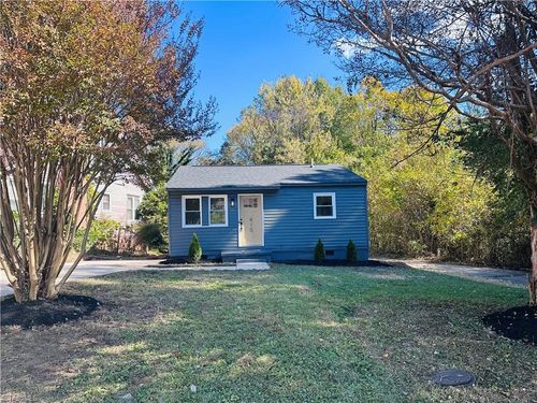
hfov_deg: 71.6
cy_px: 202
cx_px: 268
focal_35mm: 24
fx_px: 372
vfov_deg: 56.8
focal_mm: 6.86
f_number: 1.78
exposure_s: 1/1131
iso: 80
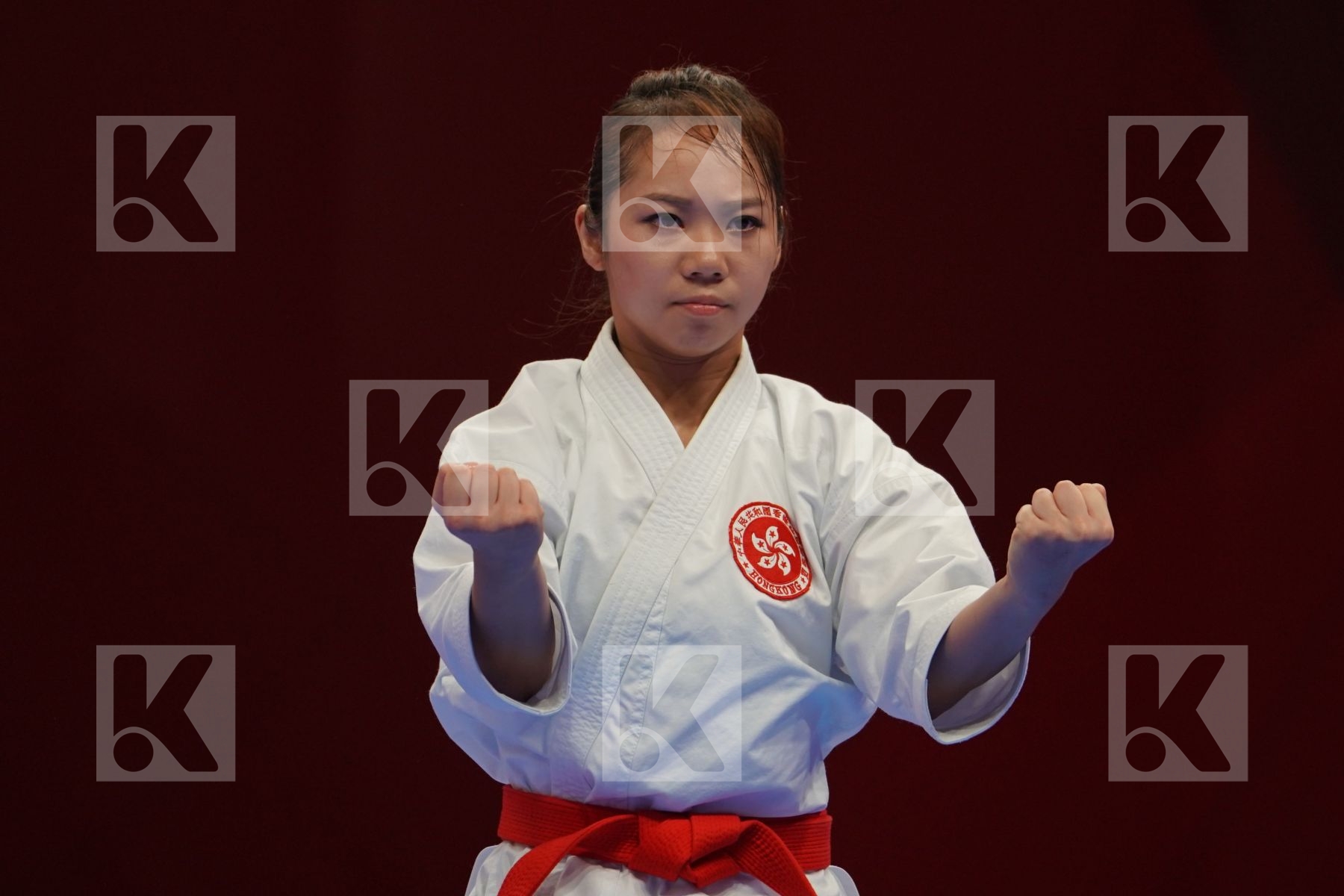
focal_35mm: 420
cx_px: 672
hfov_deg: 4.9
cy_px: 448
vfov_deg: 3.3
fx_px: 15679
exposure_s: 1/500
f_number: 4
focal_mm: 280
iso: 800
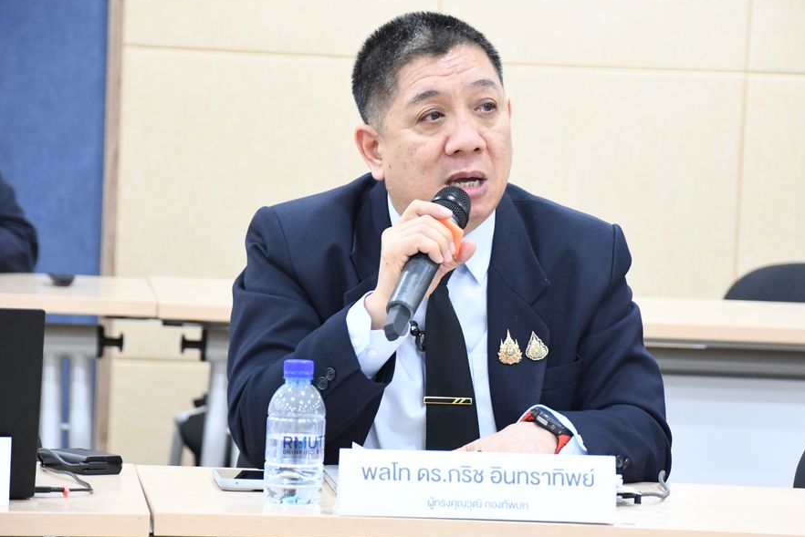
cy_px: 277
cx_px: 452
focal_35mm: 217
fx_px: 4855
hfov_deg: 9.5
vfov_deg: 6.3
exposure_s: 1/40
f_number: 6
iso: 3200
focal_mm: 125
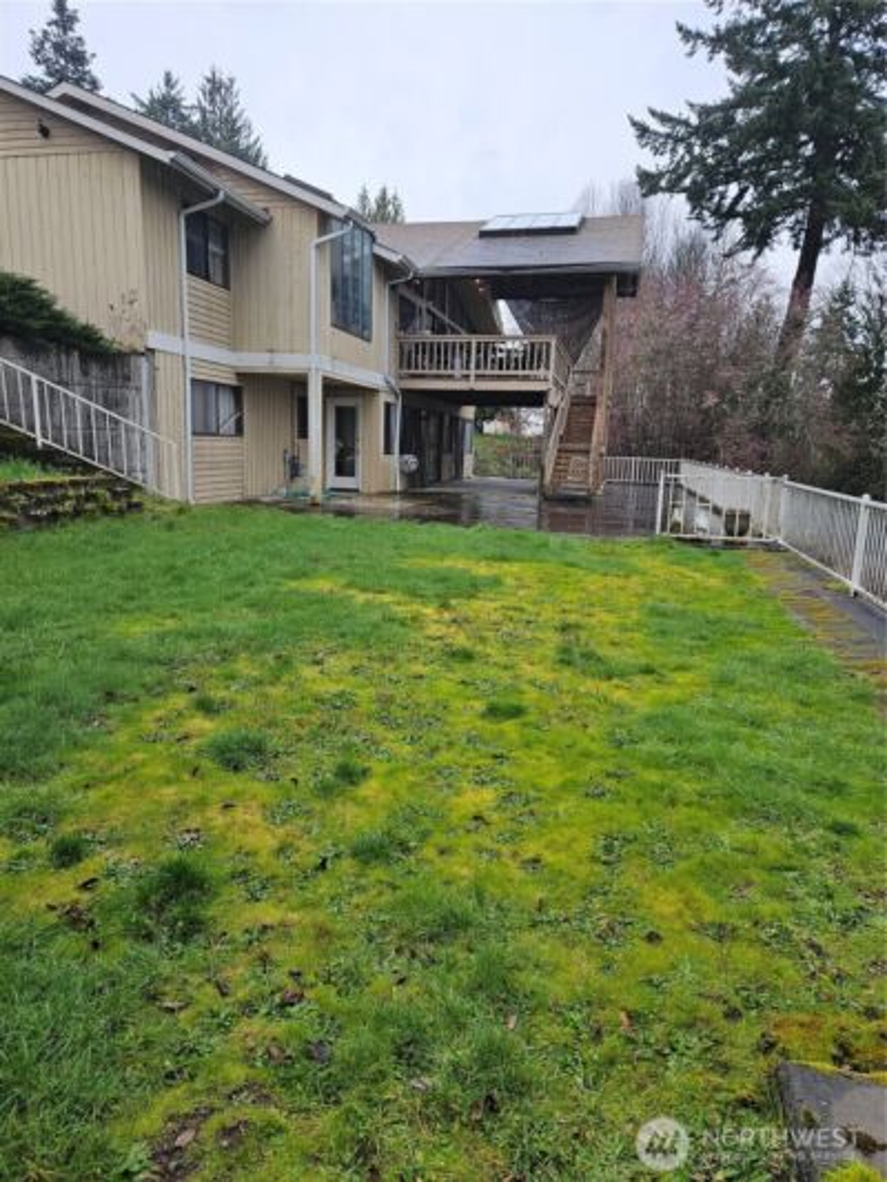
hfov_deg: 58.9
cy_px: 591
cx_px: 444
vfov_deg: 73.9
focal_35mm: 23
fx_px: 785
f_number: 1.8
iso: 50
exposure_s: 1/120
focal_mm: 5.4
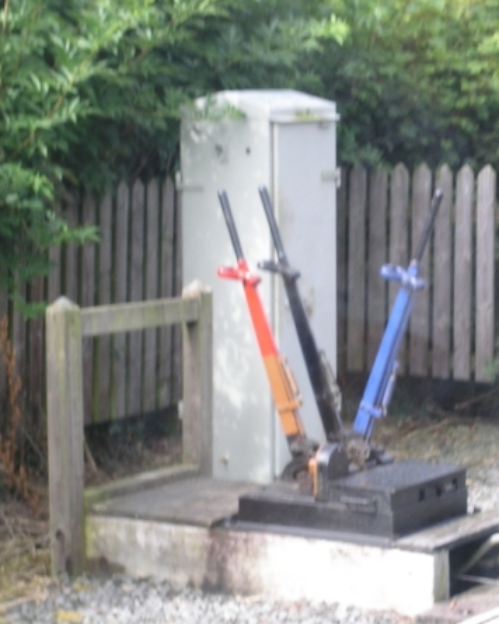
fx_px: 2381
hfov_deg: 12.0
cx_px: 307
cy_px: 312
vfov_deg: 14.9
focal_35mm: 129
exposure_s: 1/90
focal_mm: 20.3
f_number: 4.5
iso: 100
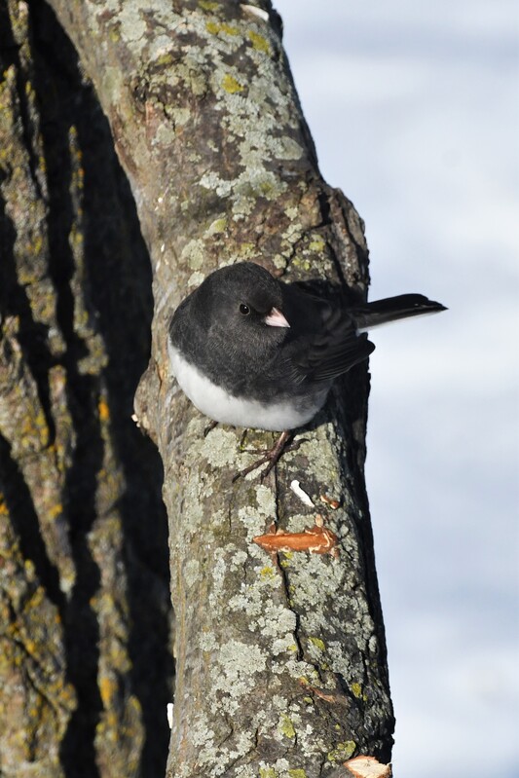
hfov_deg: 4.2
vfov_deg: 6.2
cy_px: 389
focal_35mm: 330
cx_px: 260
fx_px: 7133
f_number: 8
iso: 800
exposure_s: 1/3200
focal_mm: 220
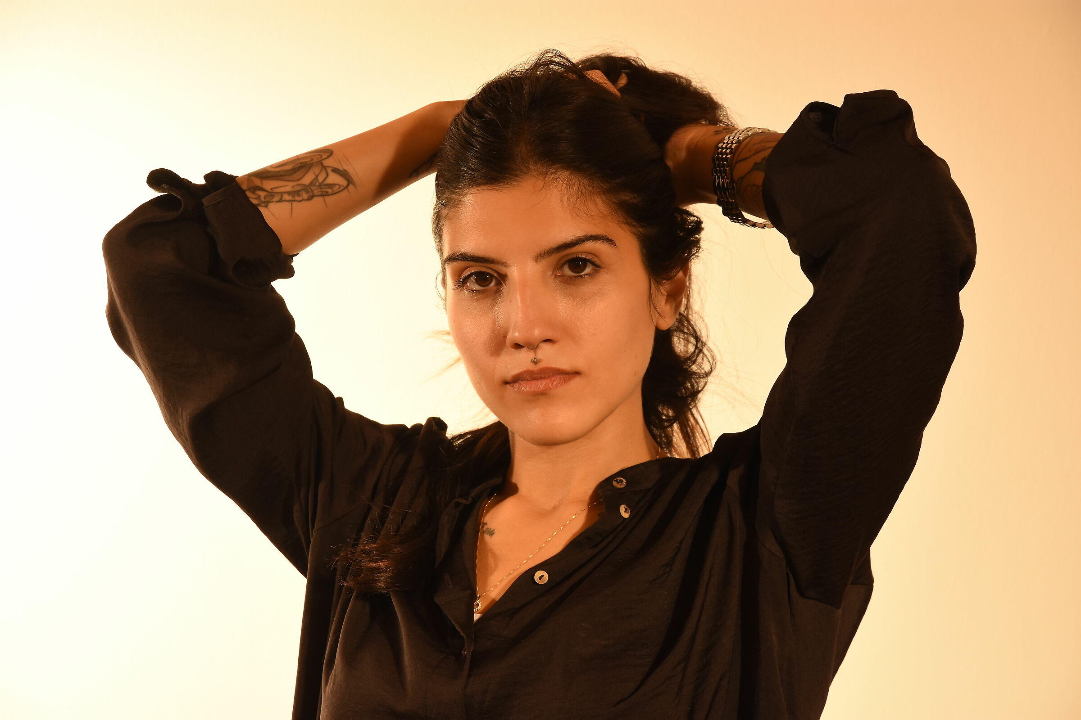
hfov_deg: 23.4
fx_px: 2612
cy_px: 360
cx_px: 540
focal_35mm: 87
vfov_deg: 15.7
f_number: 5.6
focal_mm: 58
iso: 640
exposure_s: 1/160
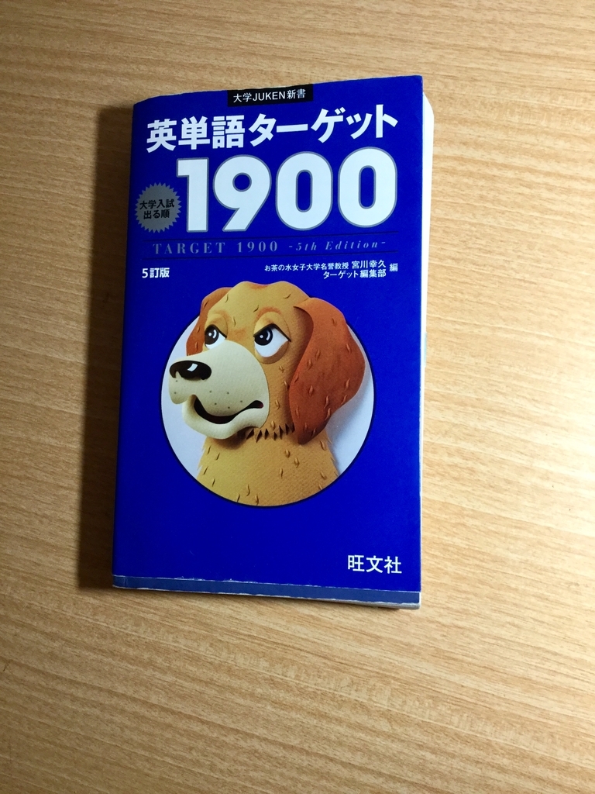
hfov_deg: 45.4
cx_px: 298
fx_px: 710
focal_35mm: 31
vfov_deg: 58.4
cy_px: 397
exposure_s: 1/30
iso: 40
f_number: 2.4
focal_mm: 3.3
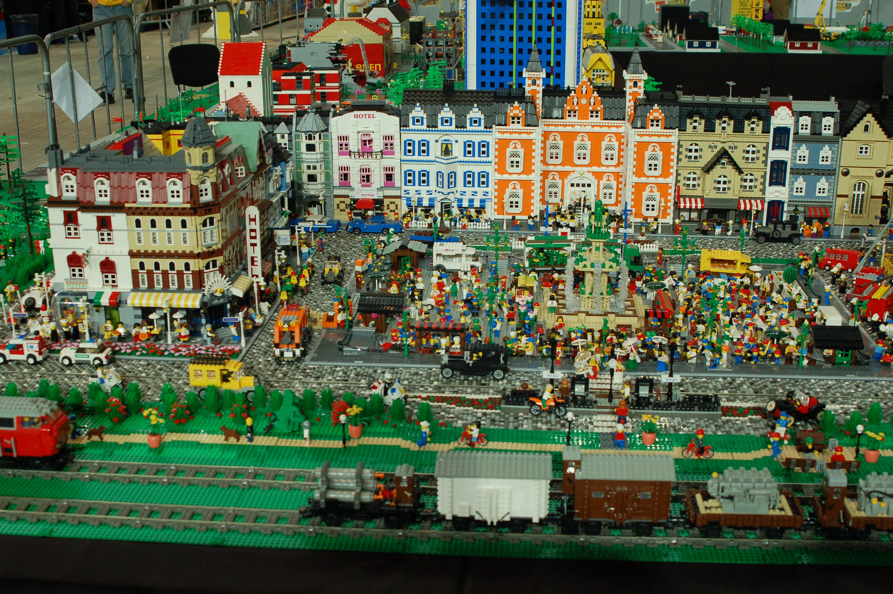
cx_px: 446
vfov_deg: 31.8
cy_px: 297
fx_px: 1041
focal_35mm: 42
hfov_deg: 46.4
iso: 320
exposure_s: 1/125
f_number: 5.6
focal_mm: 28
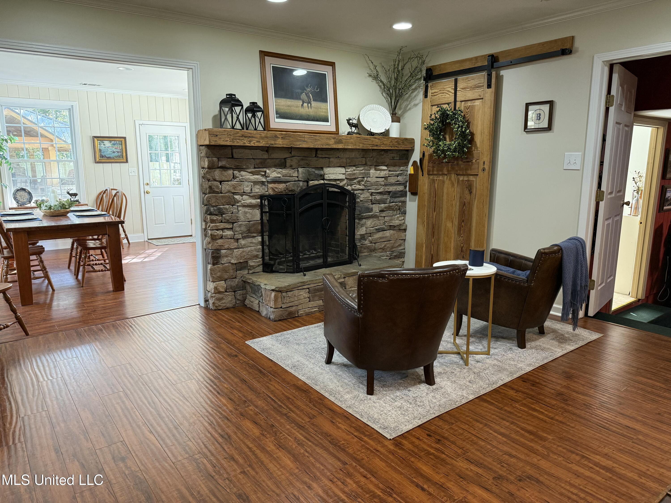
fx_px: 465
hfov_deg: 71.6
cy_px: 252
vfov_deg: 56.8
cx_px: 336
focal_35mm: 24
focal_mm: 6.76
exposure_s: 1/60
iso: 200
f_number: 1.78
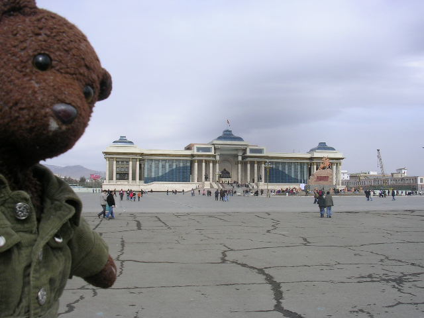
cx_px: 212
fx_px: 465
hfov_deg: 49.0
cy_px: 159
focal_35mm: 38
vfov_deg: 37.7
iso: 50
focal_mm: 5.8
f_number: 5.6
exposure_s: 1/367
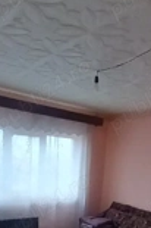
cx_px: 72
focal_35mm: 35
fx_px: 221
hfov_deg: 37.8
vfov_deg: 45.8
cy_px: 228
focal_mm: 1.13
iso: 400
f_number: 2.2
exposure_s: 1/14
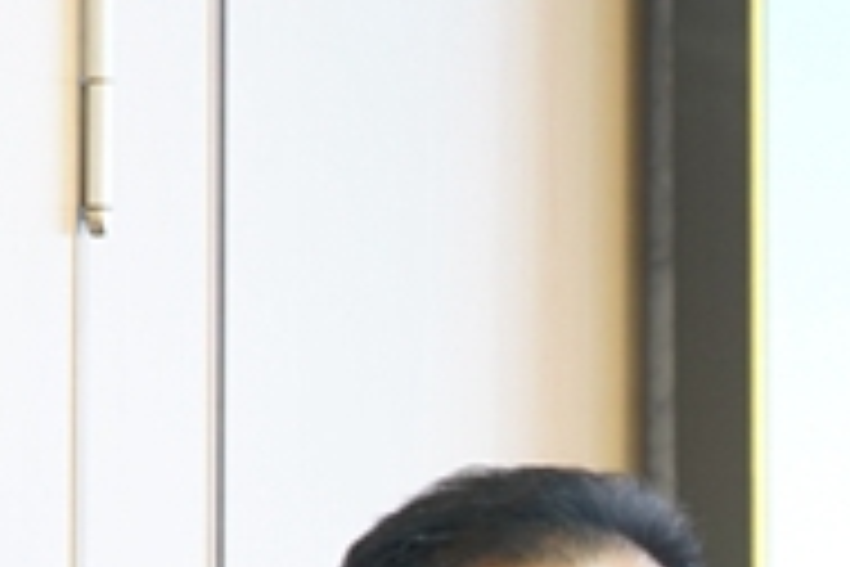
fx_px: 10506
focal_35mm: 445
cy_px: 898
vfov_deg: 3.1
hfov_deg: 4.6
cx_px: 1030
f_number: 4
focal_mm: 105
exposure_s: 1/125
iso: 1250
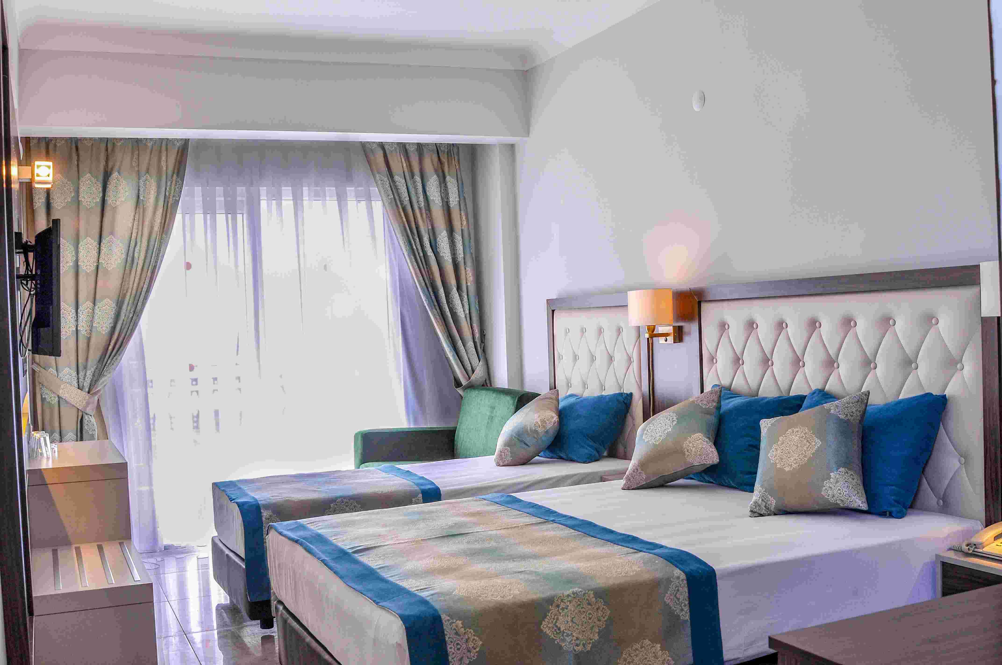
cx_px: 501
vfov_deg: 36.8
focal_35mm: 36
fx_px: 1001
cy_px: 332
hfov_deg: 53.2
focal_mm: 24
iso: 200
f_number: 8
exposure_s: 1/40
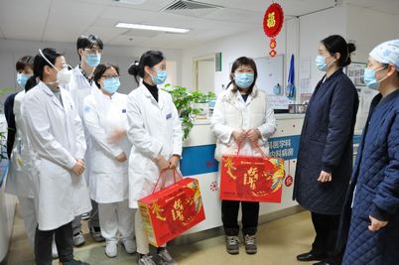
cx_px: 200
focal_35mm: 27
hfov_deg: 67.4
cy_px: 132
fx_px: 299
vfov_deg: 47.8
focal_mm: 18
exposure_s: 1/30
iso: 1600
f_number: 3.5
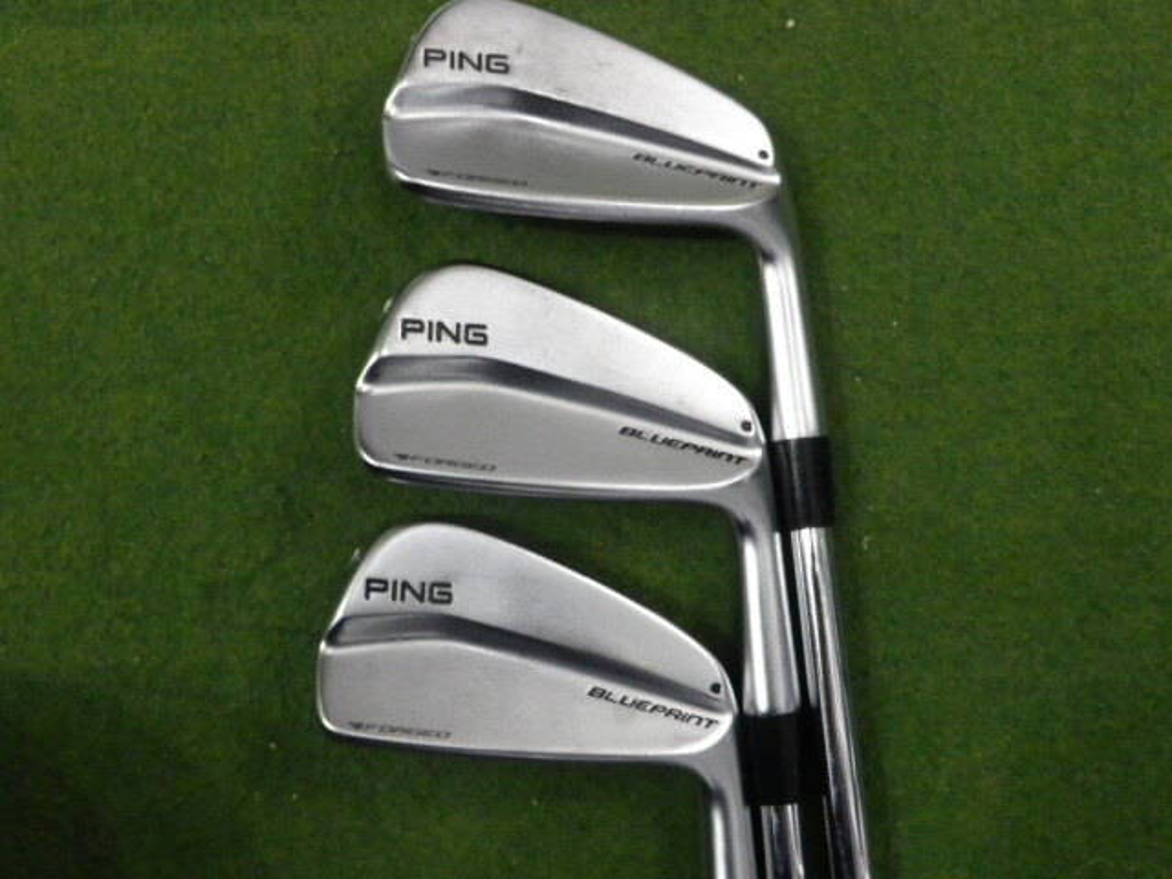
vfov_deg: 31.5
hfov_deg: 41.2
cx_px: 586
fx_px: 1557
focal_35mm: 46
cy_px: 440
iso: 640
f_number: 4.2
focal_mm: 8.2
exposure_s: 1/20
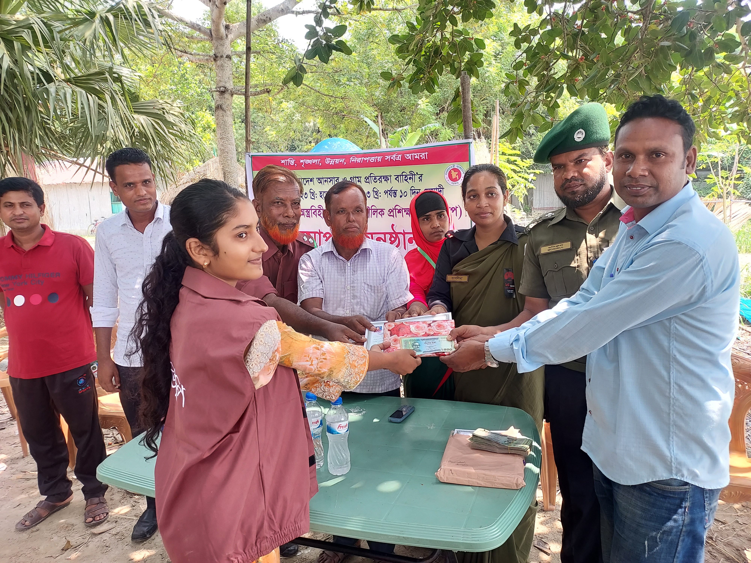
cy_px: 282
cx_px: 376
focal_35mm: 24
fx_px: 521
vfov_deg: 56.8
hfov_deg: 71.6
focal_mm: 4.6
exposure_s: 1/50
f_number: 1.8
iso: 50
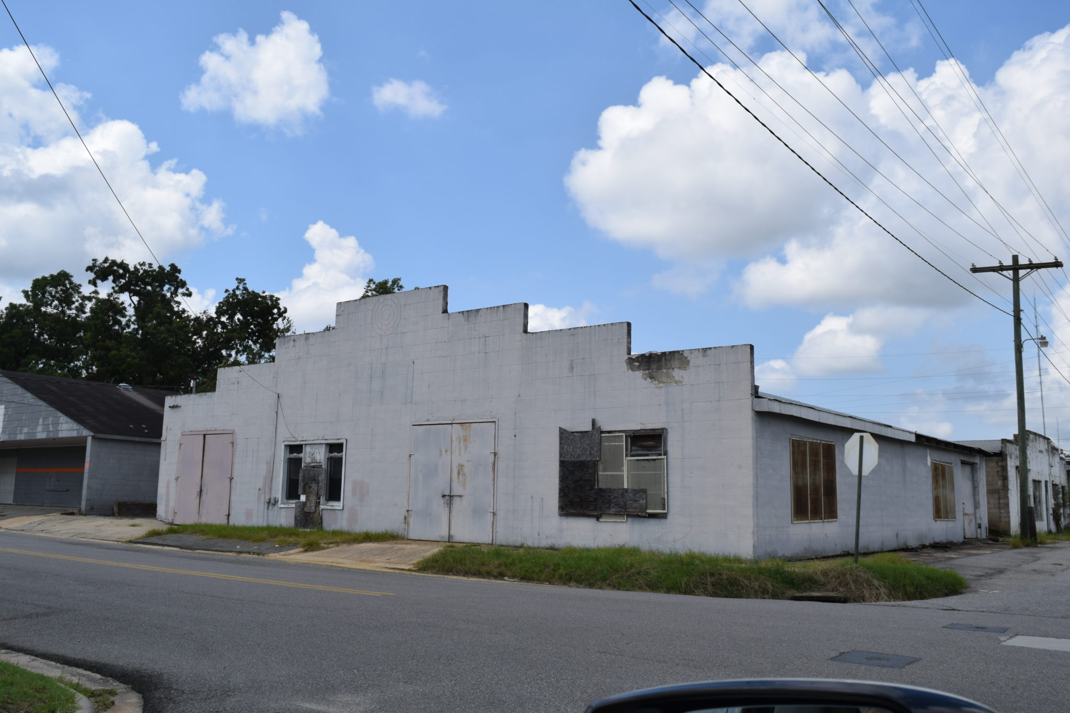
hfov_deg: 59.5
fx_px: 936
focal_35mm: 32
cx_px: 535
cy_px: 356
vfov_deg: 41.7
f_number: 11
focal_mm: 21
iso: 200
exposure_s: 1/500
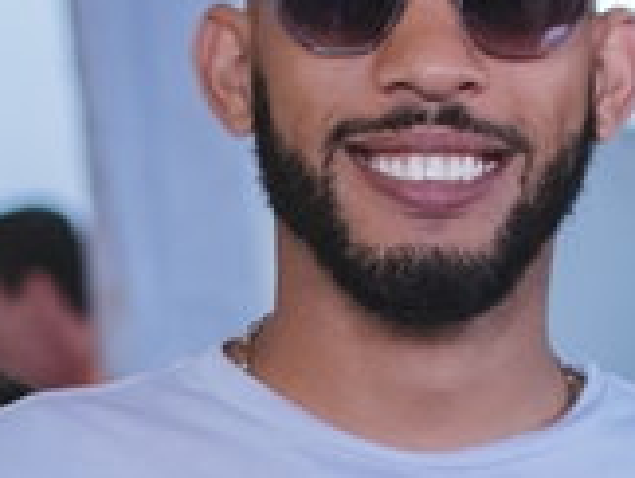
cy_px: 617
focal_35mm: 231
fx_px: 4247
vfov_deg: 6.4
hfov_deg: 8.5
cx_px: 282
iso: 1600
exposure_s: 1/400
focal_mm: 35
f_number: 2.5
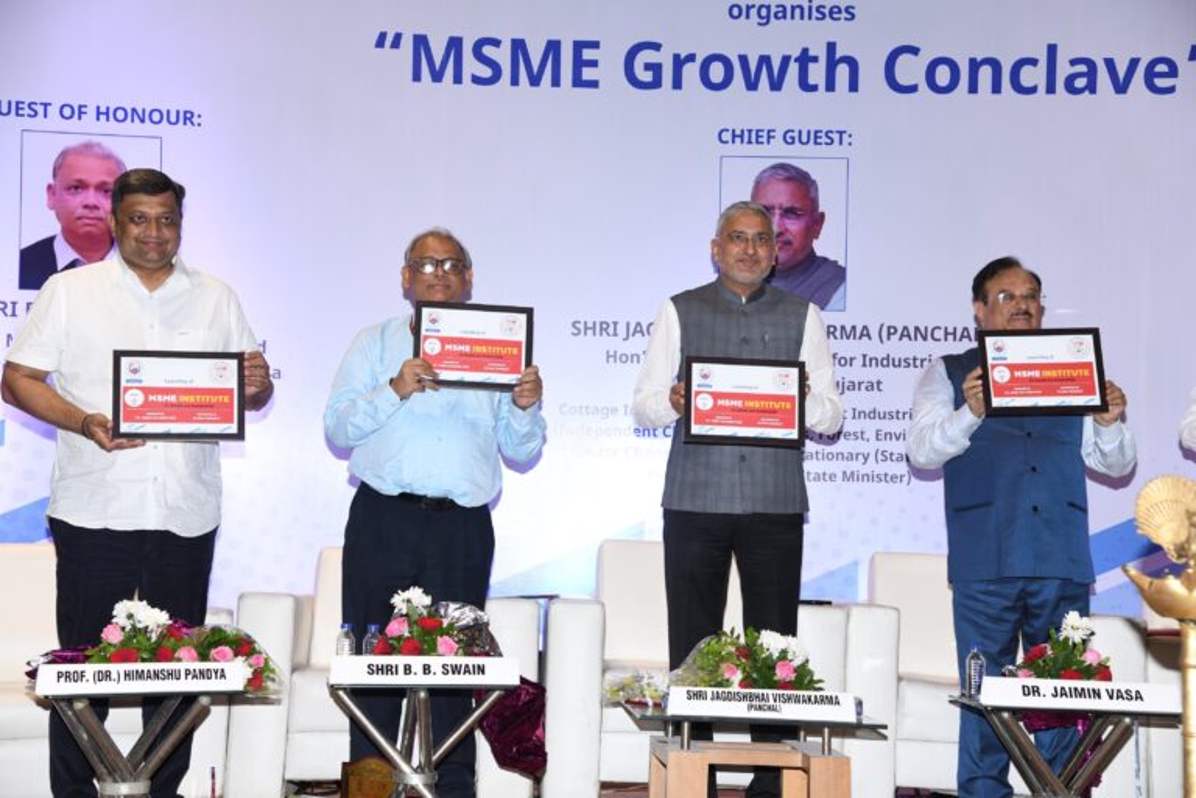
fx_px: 2159
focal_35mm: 65
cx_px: 598
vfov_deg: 20.9
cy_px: 399
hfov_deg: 31.0
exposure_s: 1/160
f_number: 5.6
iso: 800
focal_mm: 65
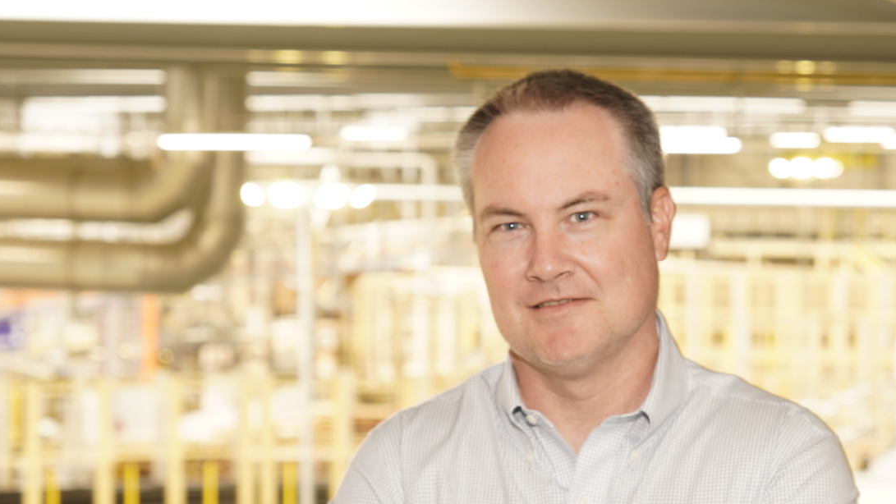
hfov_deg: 20.3
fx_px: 2501
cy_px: 317
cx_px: 503
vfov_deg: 11.5
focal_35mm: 105
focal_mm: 45.2
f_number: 4
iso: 200
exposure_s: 1/20
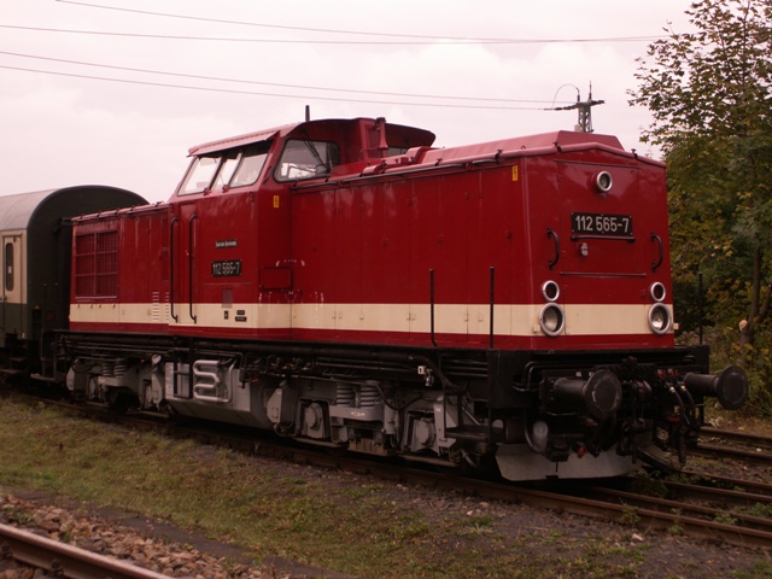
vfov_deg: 26.1
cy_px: 290
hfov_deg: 34.3
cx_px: 386
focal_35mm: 56
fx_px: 1249
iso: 50
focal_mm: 9.4
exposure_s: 1/320
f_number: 3.2
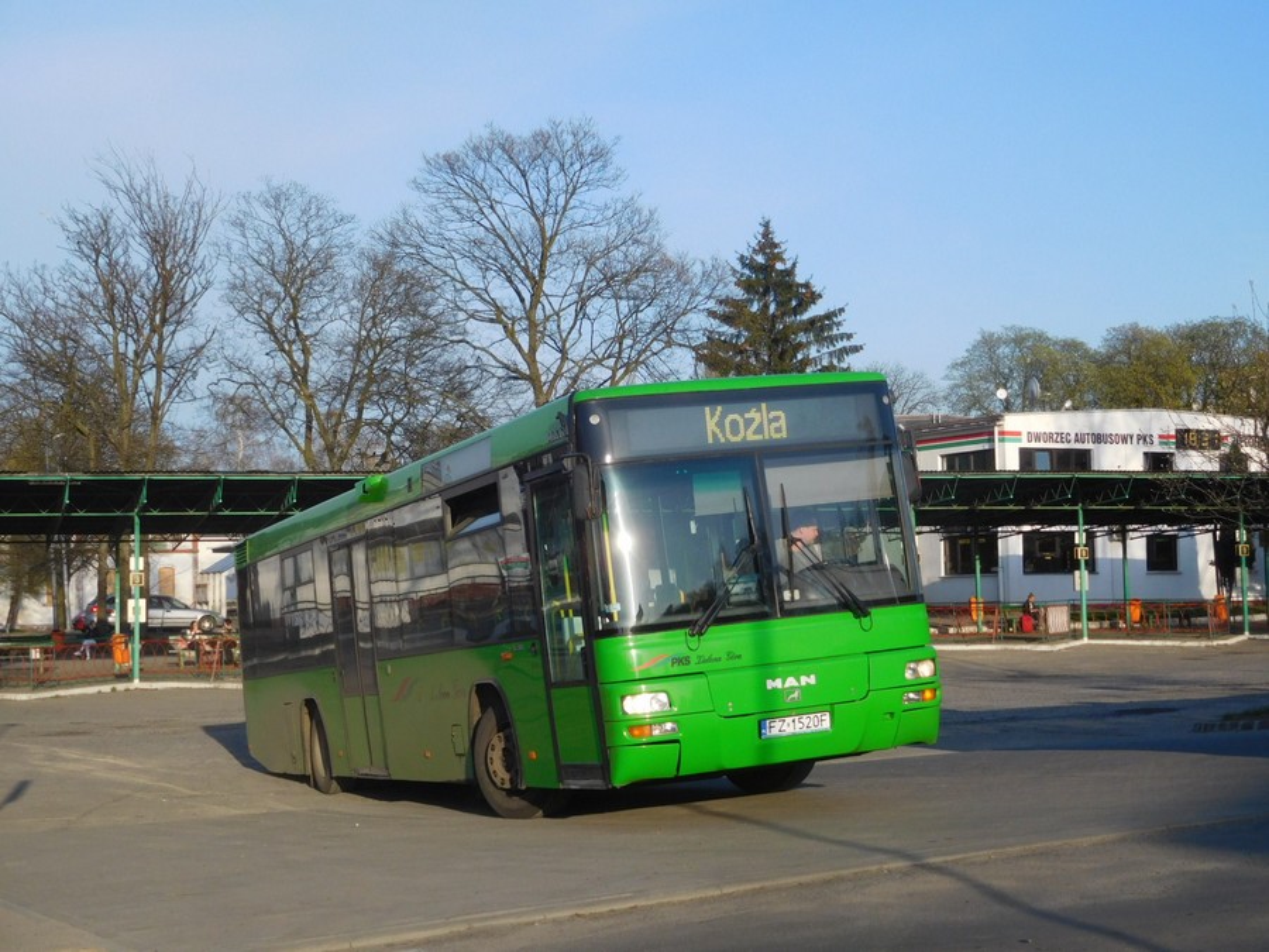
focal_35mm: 55
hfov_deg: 34.9
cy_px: 476
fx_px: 2016
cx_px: 634
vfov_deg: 26.6
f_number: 4.2
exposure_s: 1/640
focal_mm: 9.8
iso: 125
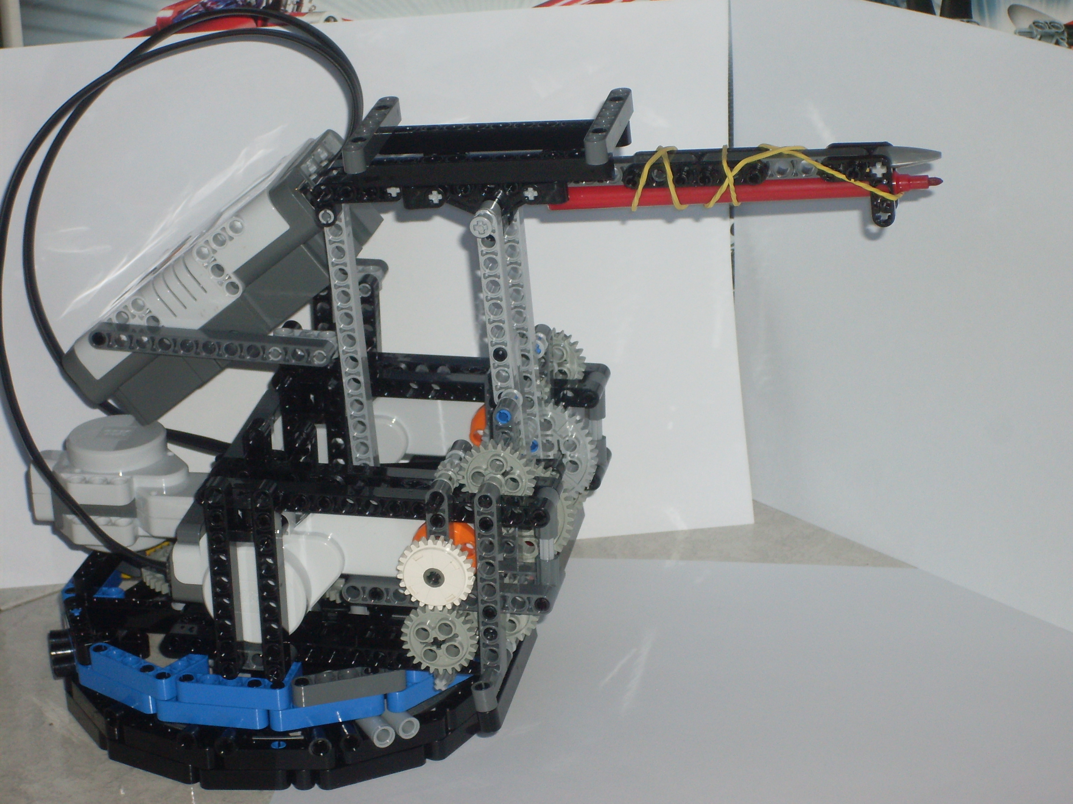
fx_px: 3534
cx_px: 536
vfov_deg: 13.0
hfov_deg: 17.3
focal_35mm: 114
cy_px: 402
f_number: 5.2
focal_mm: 18.9
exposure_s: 1/60
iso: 100
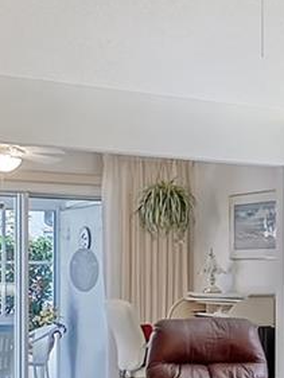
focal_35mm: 82
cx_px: 420
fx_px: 896
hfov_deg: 16.5
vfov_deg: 23.8
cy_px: 237
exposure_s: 1/25
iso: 800
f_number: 10
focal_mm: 10
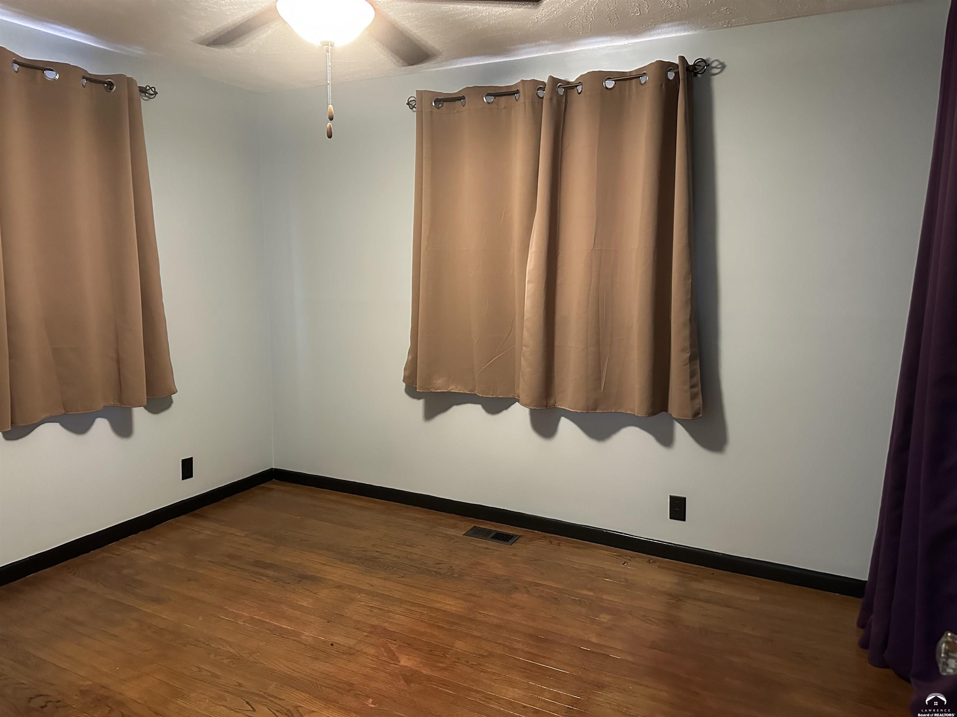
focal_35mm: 24
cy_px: 358
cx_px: 478
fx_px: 664
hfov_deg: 71.6
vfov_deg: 56.8
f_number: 1.78
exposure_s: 1/40
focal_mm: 6.86
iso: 1000
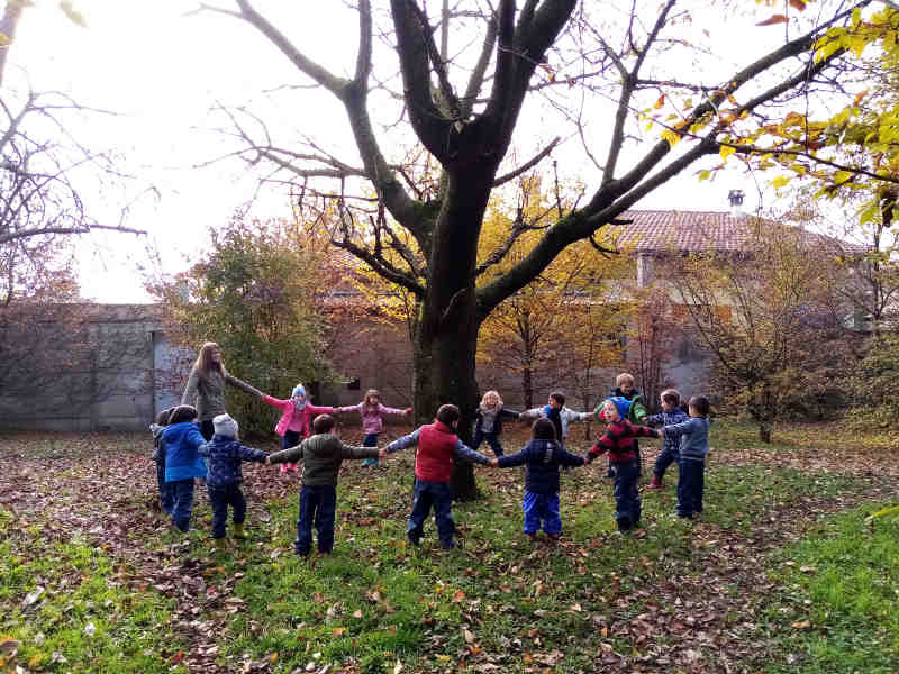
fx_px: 675
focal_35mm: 26
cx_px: 450
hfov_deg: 67.3
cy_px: 337
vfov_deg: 53.1
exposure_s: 1/222
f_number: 1.8
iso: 102
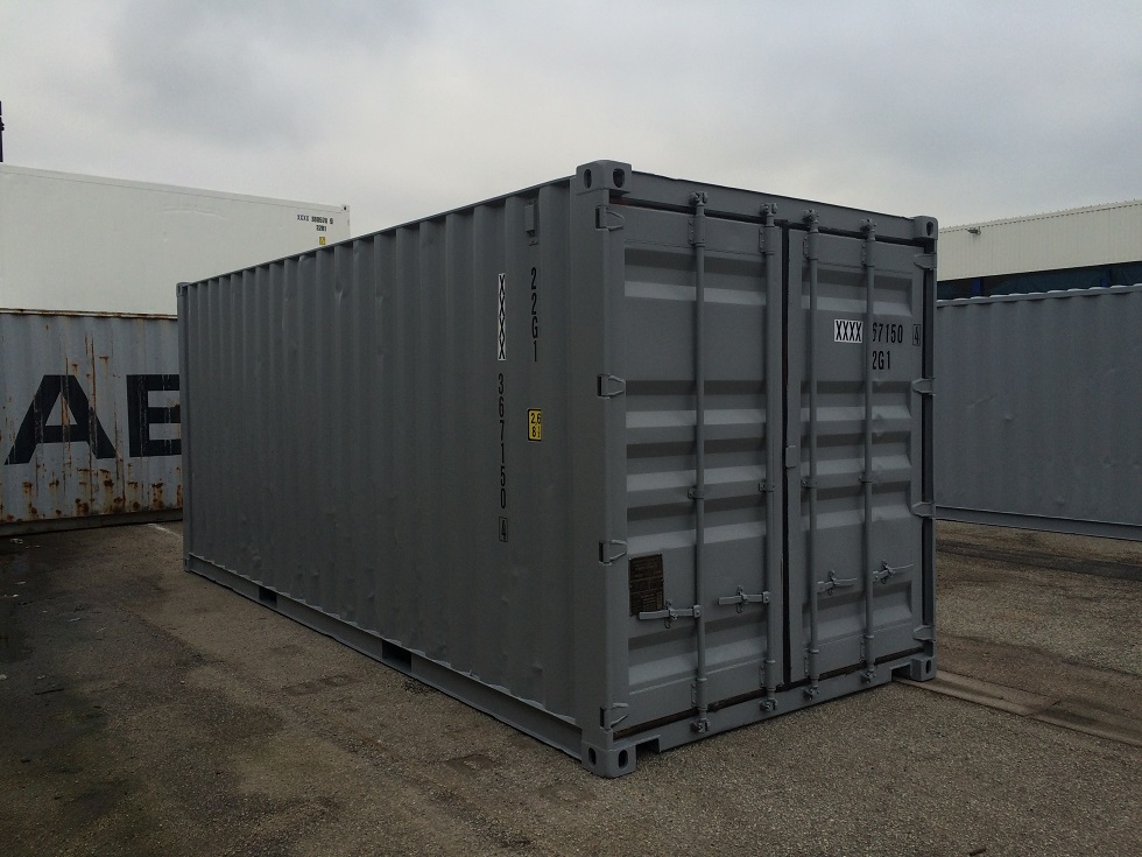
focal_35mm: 29
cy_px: 428
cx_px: 571
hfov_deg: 61.7
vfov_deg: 48.2
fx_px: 957
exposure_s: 1/483
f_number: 2.2
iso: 32
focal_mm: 4.15
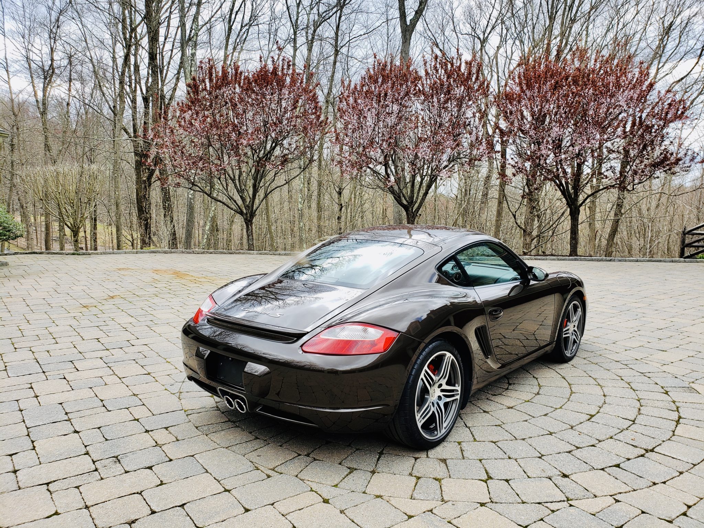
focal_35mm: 26
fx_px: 529
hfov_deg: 67.3
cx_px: 352
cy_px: 264
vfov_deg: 53.1
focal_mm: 4.3
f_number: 2.4
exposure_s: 1/344
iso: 50
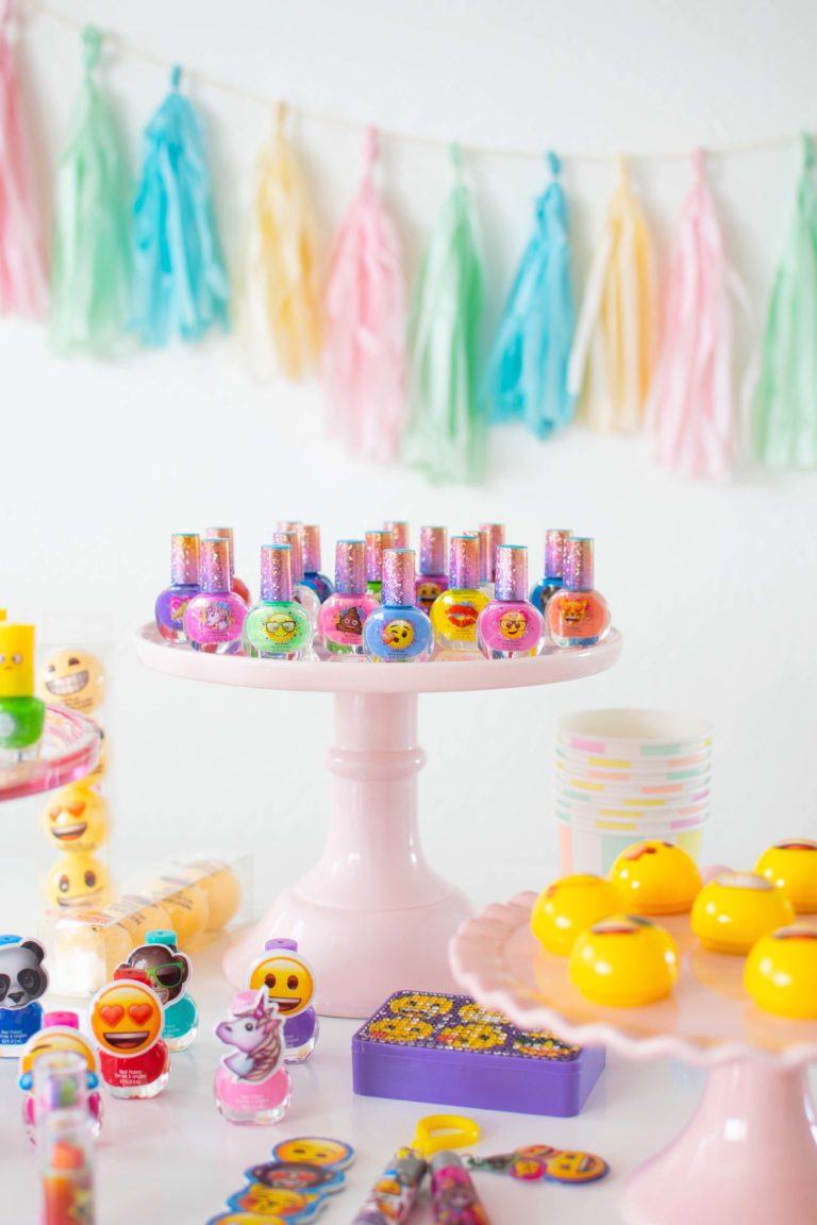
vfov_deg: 37.9
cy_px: 612
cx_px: 408
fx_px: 1787
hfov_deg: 25.8
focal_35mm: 52
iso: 200
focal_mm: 35
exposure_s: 1/80
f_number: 3.2
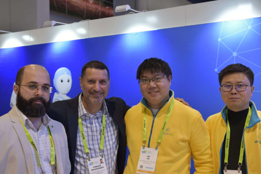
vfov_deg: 28.1
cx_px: 130
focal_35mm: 48
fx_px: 348
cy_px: 87
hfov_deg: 41.1
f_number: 5.6
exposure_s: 1/125
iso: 800
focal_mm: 32
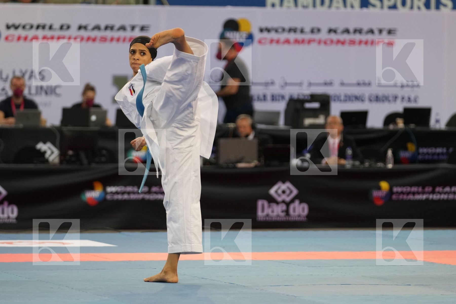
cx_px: 228
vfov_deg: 5.4
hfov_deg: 8.0
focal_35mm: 256
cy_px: 152
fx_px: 3242
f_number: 2.8
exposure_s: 1/500
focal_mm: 171
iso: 1250
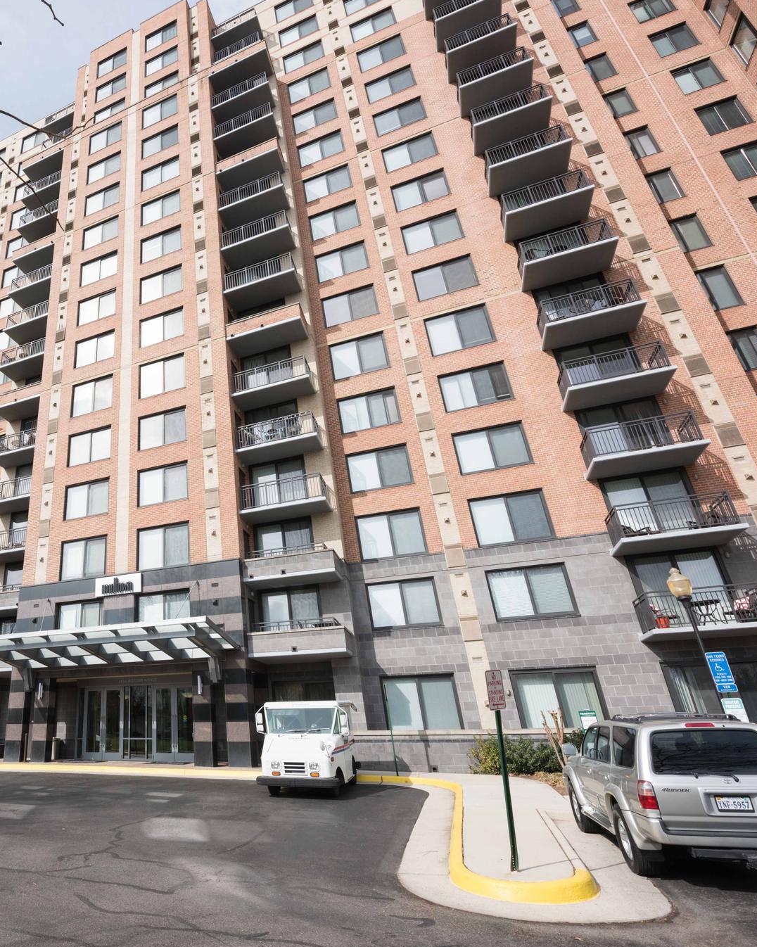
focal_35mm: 20
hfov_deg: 62.6
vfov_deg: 80.4
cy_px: 474
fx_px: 560
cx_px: 158
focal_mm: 14
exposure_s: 1/400
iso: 200
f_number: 10
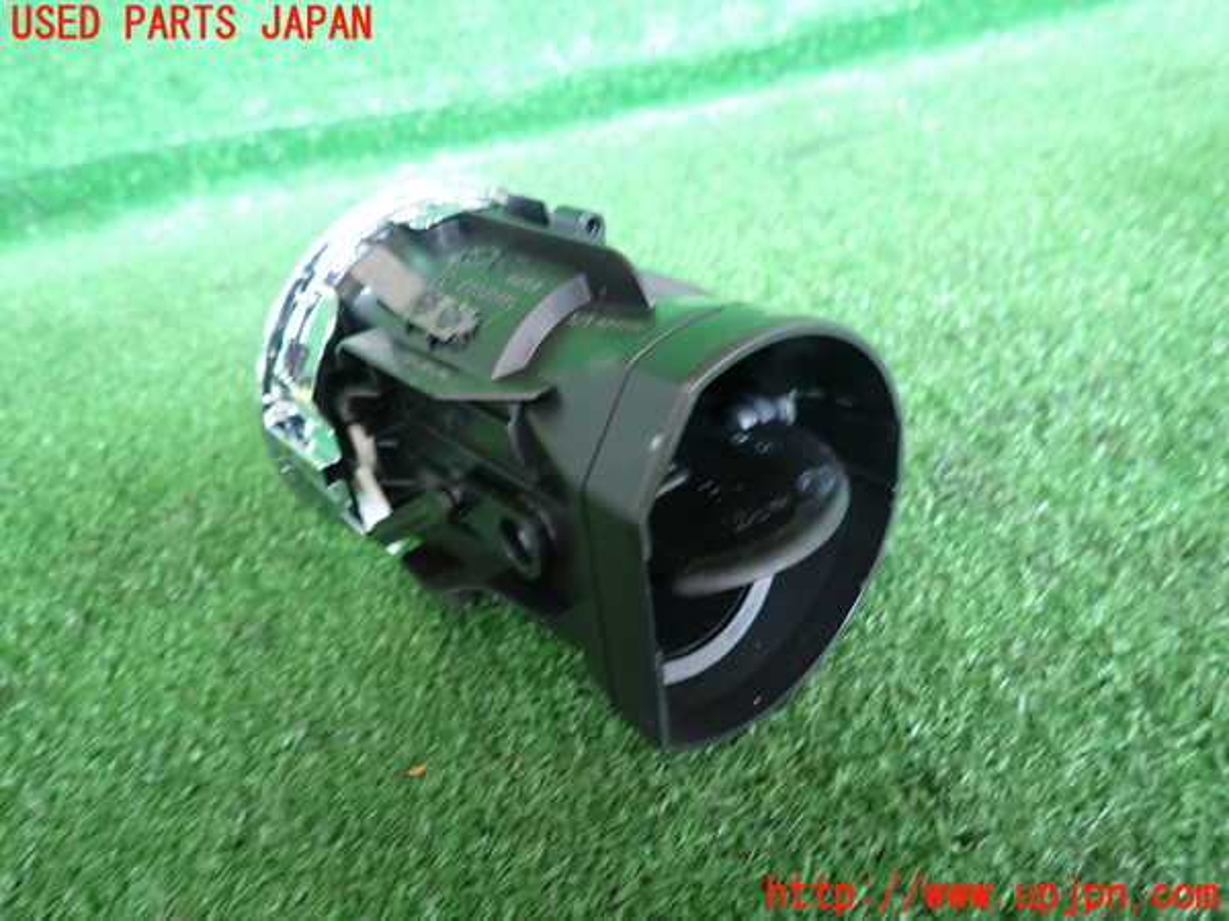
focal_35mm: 25
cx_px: 614
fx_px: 888
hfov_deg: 69.4
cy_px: 460
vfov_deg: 54.9
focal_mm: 4.5
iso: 250
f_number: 2
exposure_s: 1/30
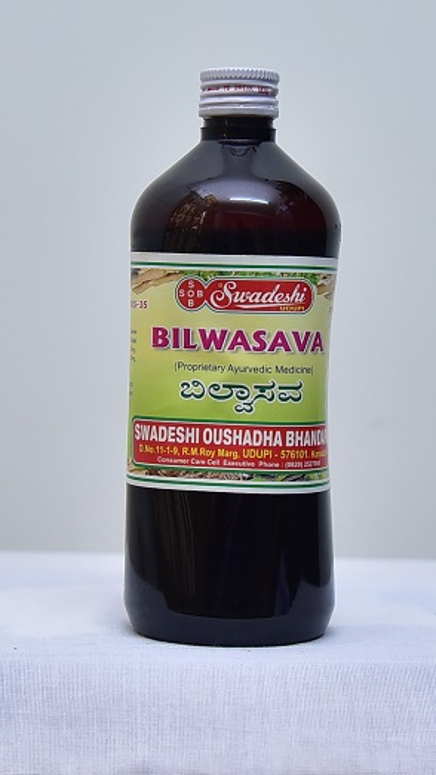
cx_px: 246
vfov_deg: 50.5
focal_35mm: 40
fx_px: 823
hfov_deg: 29.7
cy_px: 388
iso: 1250
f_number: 4
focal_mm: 38
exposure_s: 1/125
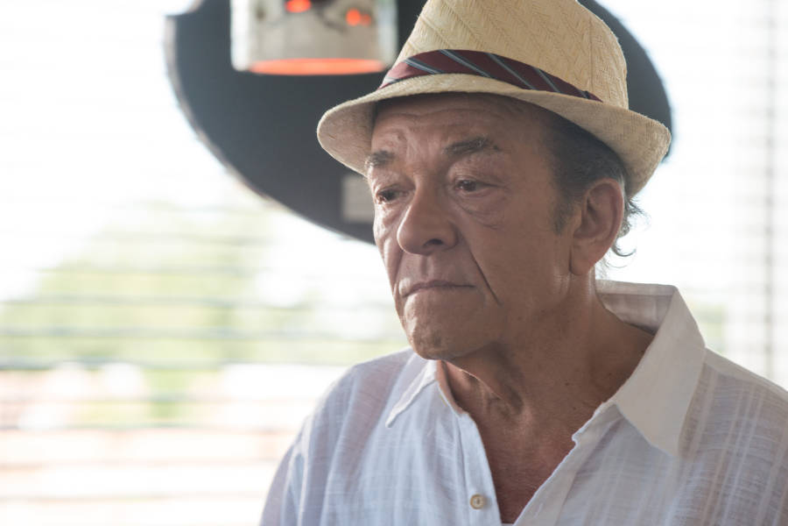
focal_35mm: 200
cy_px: 263
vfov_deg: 6.9
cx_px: 394
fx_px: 4377
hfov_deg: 10.3
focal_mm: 200
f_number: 10
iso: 800
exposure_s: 1/100
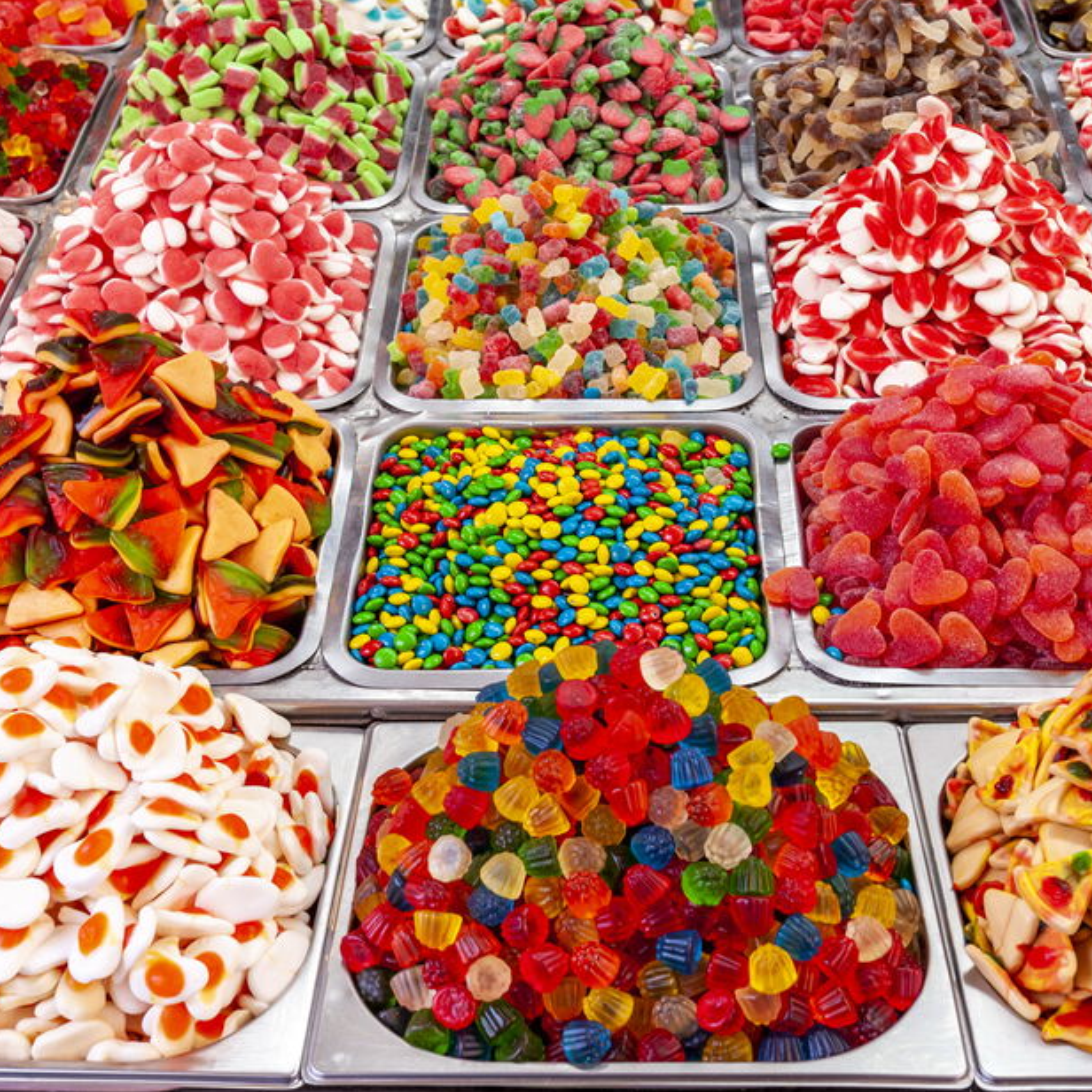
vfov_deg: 37.6
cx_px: 589
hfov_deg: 37.5
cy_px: 547
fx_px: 1606
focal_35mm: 45
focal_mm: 35
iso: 400
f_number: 8
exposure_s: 1/40
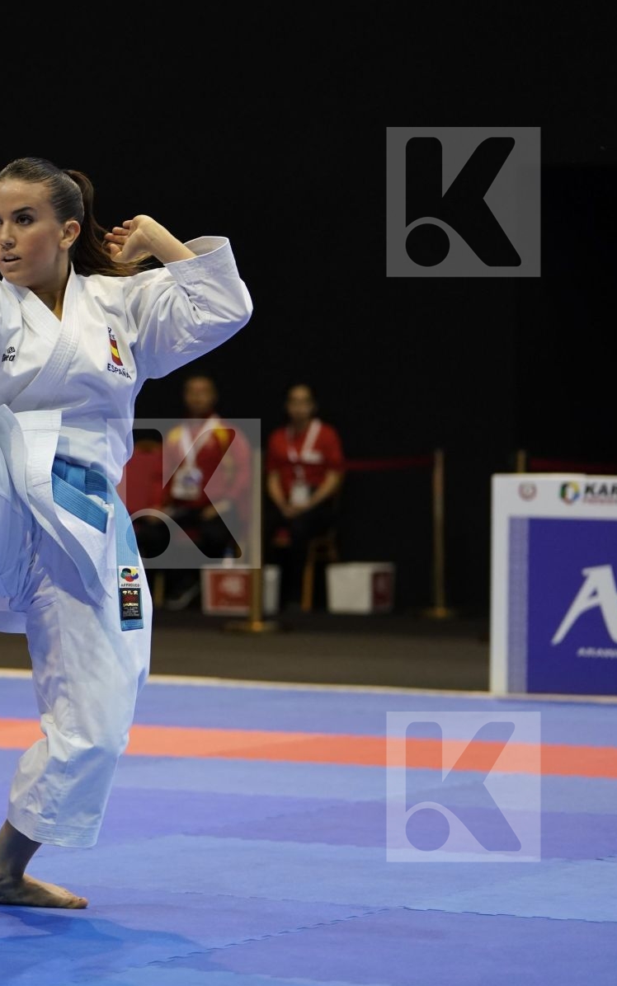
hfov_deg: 9.4
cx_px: -96
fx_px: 3711
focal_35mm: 138
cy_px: 494
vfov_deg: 15.1
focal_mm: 90
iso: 2000
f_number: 2.8
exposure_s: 1/500
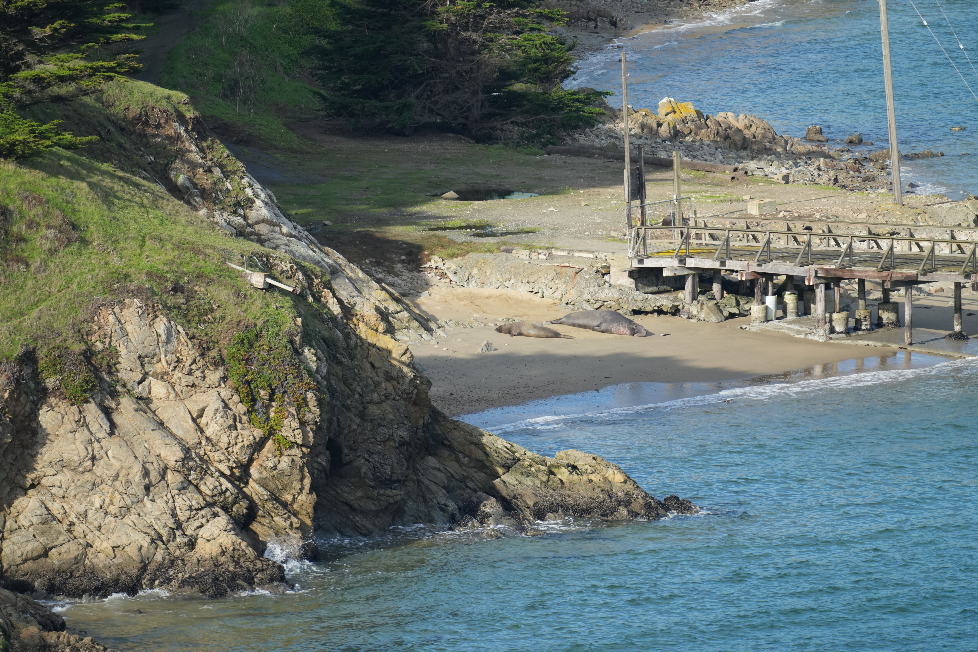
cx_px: 489
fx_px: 16299
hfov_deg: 3.4
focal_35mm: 600
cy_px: 326
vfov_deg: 2.3
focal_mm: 600
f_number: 5.6
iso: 640
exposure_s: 1/1600
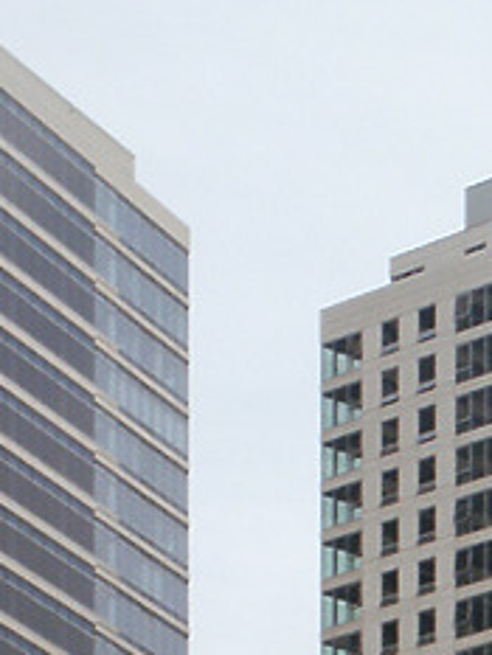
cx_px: 904
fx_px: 4752
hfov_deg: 5.8
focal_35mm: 251
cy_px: 1167
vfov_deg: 7.6
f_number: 8
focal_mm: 13.55
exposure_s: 1/90
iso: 64
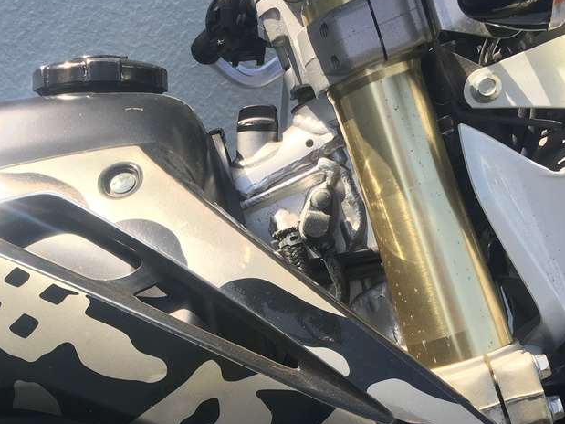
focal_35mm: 60
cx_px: 130
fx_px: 979
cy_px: 427
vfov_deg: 23.4
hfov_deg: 31.5
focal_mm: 4.15
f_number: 2.2
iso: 25
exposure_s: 1/422
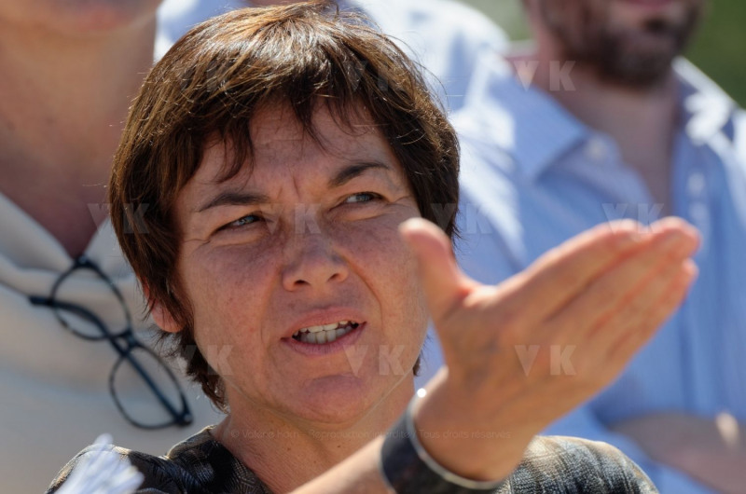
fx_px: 6204
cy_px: 247
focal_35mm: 300
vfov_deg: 4.6
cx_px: 373
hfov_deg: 6.9
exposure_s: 1/640
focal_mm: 200
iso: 200
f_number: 5.6
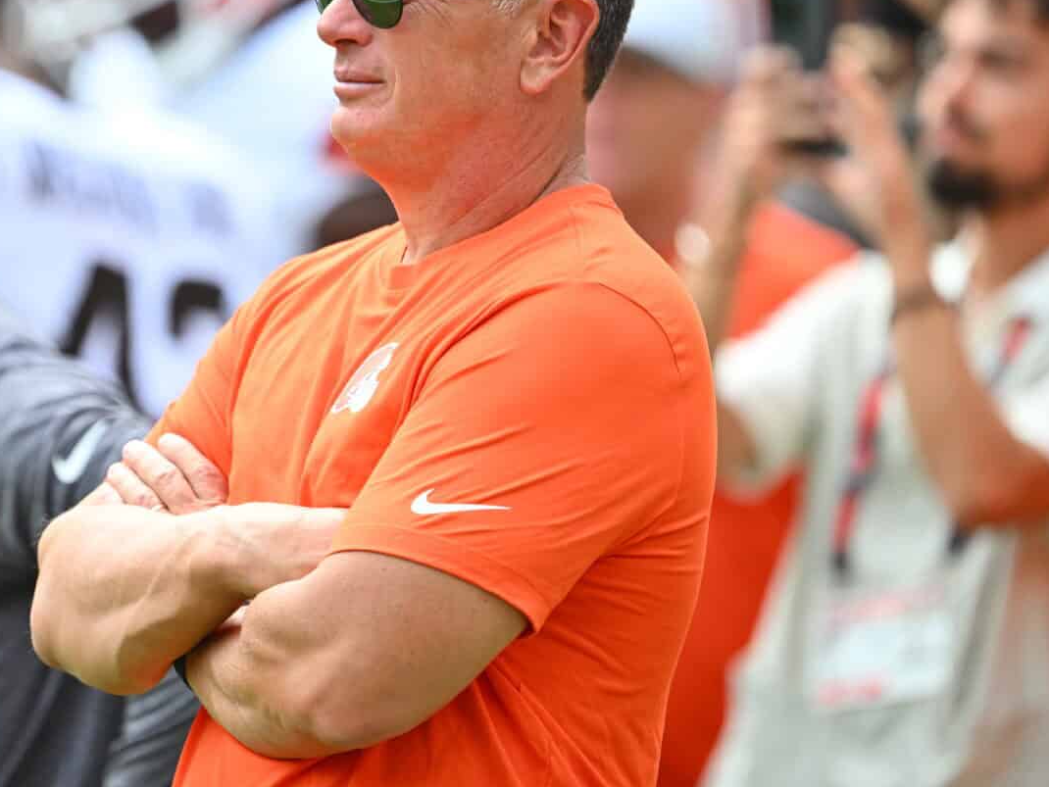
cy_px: 307
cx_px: 364
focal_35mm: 805
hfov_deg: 2.5
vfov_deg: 1.8
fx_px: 24400
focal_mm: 560
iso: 640
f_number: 4
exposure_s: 1/2000
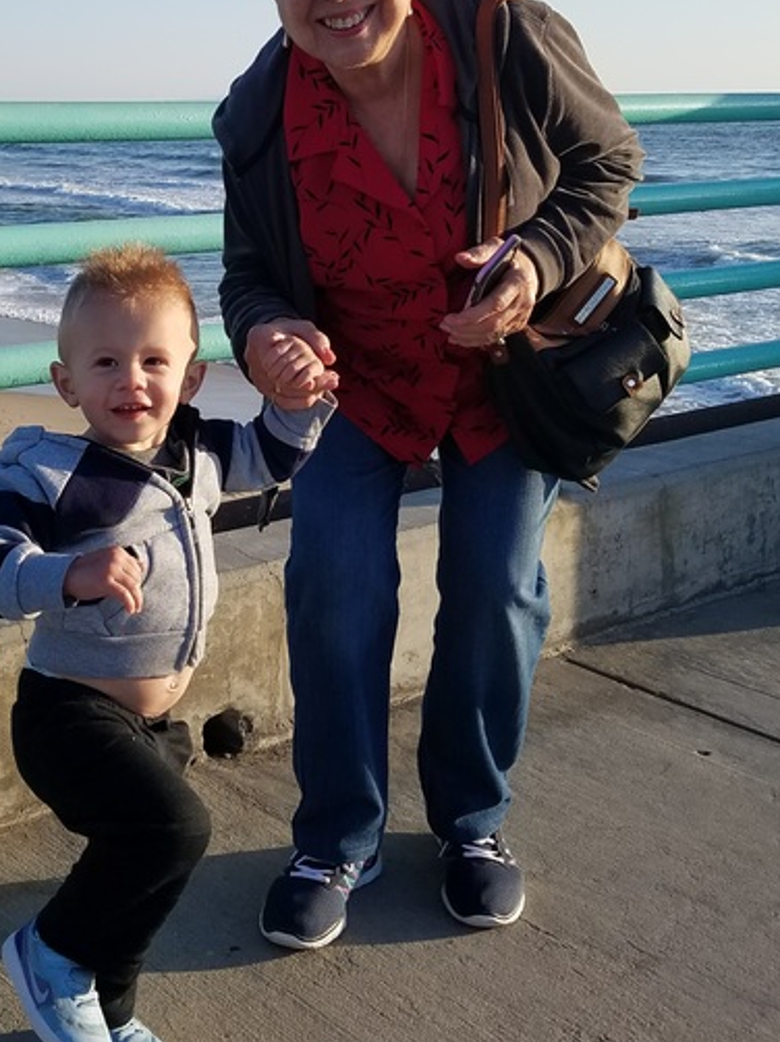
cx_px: 205
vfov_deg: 39.6
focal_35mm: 47
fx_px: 1413
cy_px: 285
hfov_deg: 30.4
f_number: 1.7
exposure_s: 1/1552
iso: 50
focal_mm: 4.2
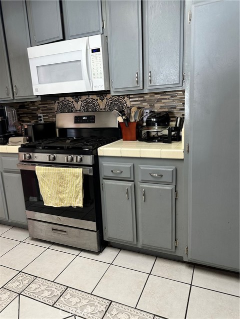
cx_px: 120
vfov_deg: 71.6
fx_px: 222
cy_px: 160
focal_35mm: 24
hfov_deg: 56.8
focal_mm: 6.86
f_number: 1.78
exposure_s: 1/60
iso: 160
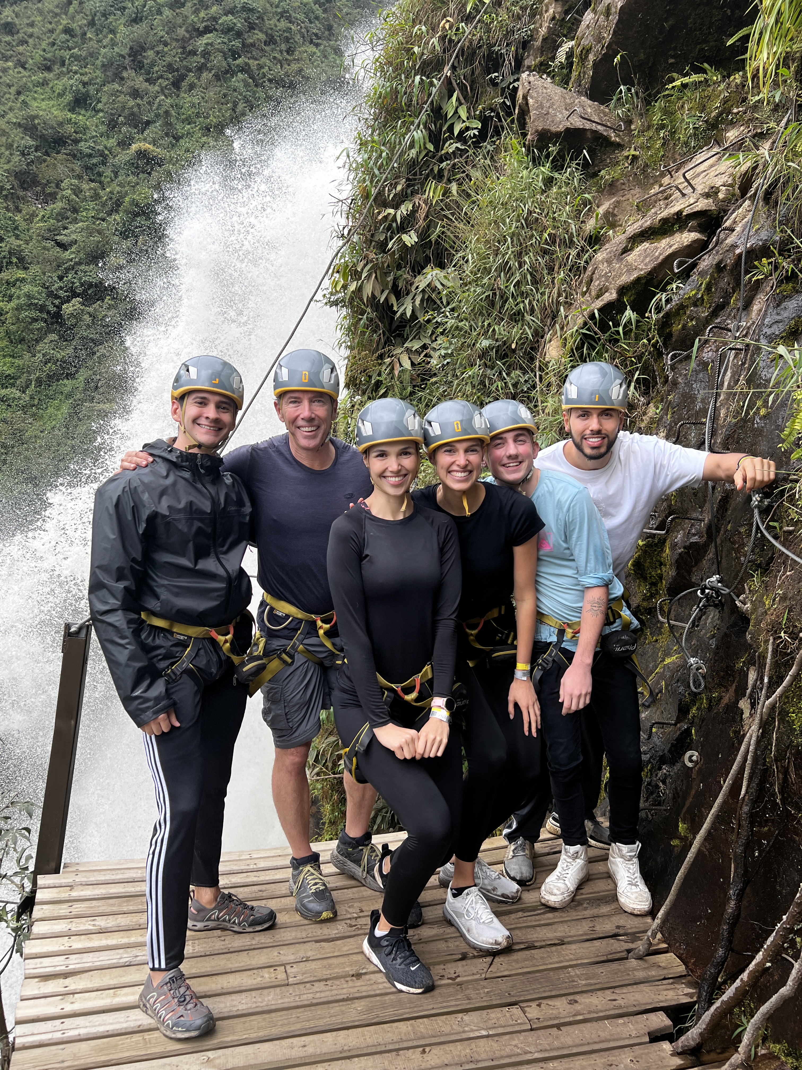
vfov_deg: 67.3
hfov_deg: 53.1
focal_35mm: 26
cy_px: 535
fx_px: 803
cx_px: 401
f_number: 1.5
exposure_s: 1/696
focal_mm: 5.7
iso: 50
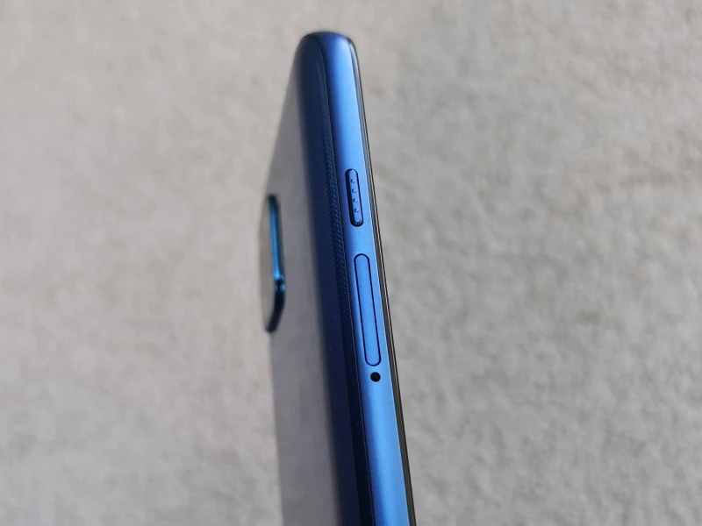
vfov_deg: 34.3
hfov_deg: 44.8
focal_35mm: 42
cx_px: 351
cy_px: 263
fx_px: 852
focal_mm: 5.56
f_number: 1.6
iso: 50
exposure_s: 1/341
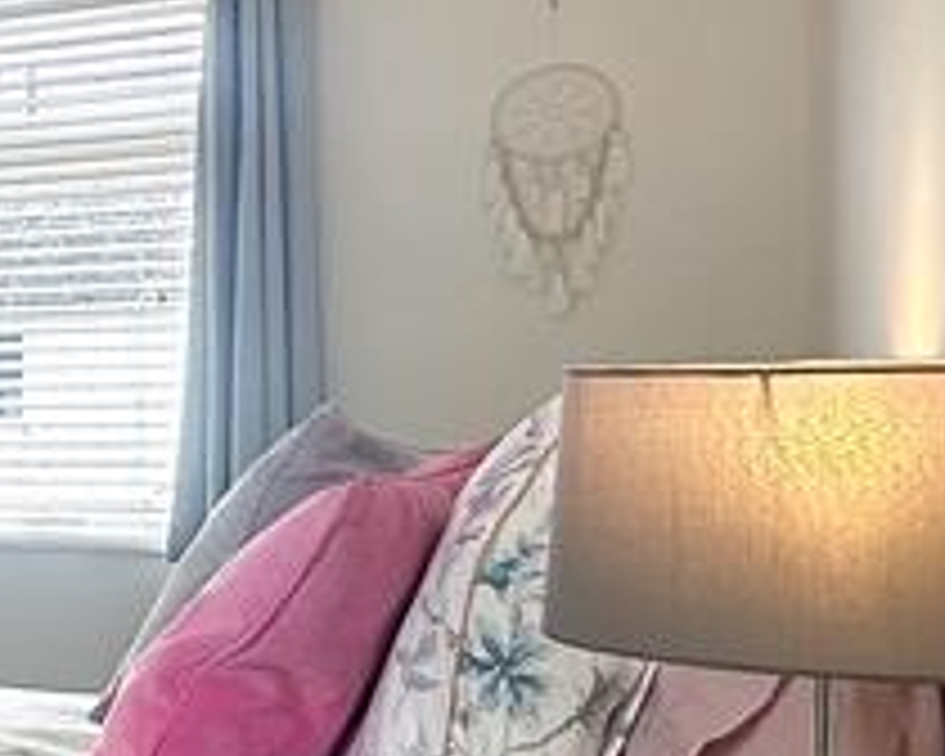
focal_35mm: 65
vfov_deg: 23.5
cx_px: -860
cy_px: 450
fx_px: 1818
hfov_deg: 19.5
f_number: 2.2
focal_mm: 2.22
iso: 64
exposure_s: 1/100
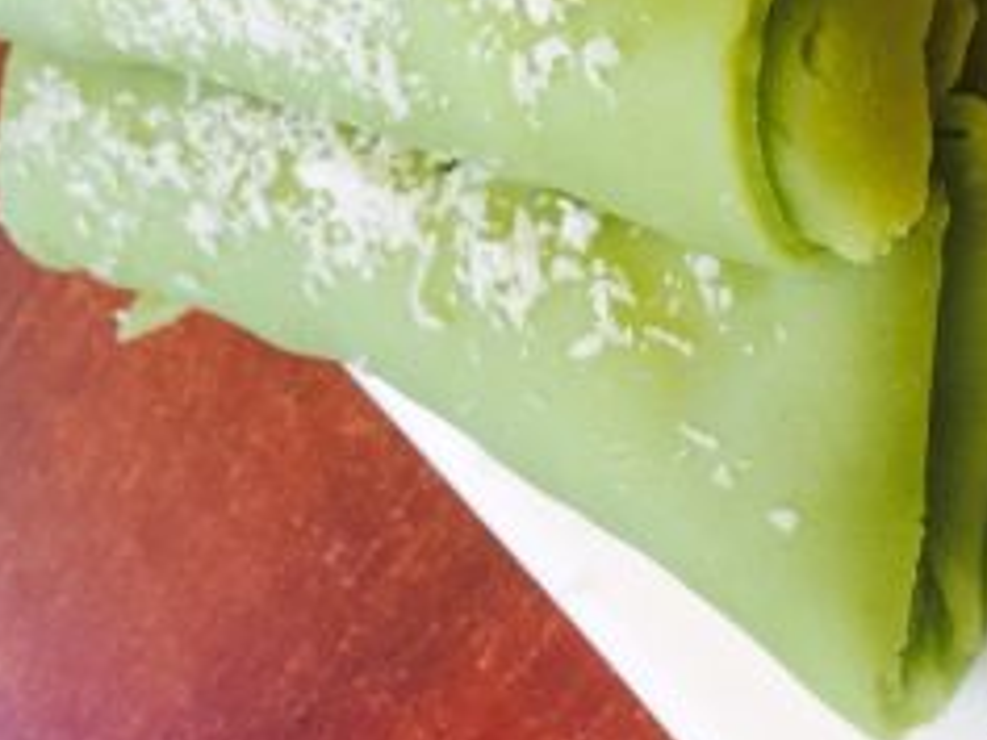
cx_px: 1079
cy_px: 82
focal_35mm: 86
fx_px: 2452
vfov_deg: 16.9
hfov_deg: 21.6
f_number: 2.2
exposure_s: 1/17
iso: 80
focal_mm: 4.15
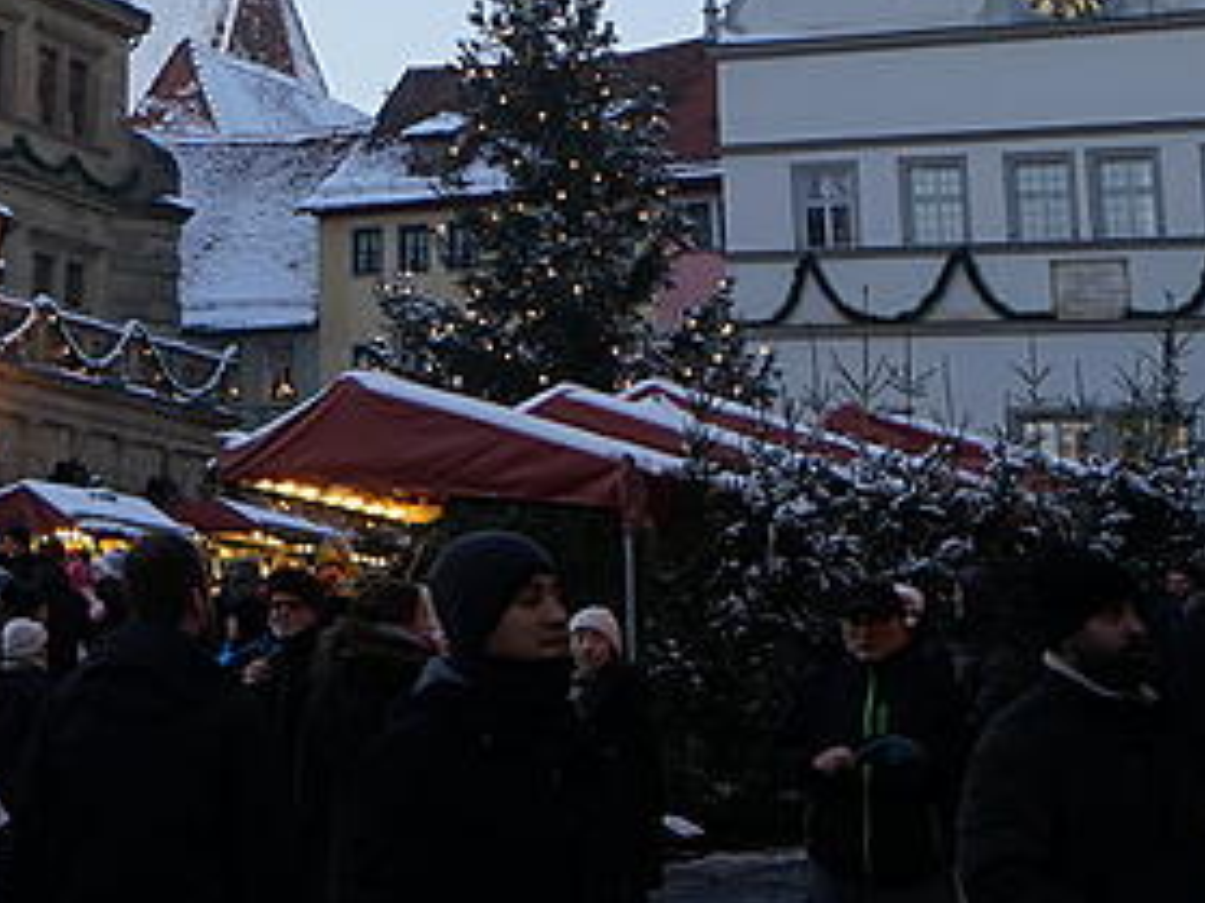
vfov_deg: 12.8
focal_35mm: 108
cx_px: -281
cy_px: -544
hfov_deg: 17.3
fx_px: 3758
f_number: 4
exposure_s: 1/60
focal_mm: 29
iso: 250
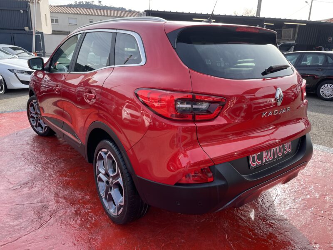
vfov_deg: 53.1
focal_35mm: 26
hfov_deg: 67.3
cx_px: 166
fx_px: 250
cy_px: 125
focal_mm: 4.2
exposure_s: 1/666
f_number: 1.6
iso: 32
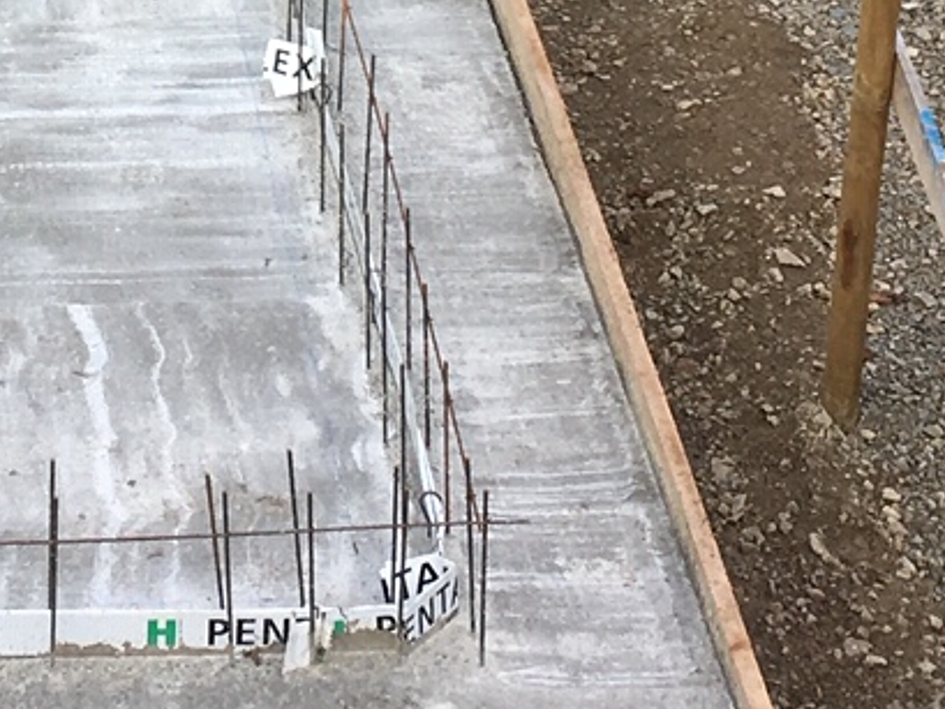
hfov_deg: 13.6
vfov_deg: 9.9
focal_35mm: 143
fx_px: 3905
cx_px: -35
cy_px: -550
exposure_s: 1/416
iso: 25
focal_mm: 4.15
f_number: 2.2
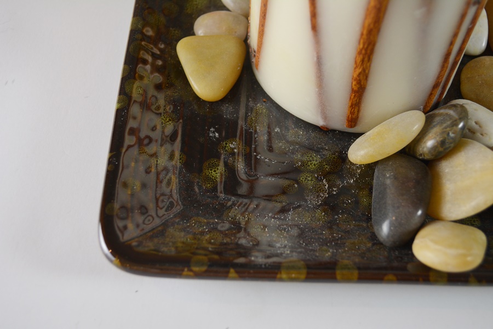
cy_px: 164
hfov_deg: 43.6
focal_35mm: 45
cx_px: 246
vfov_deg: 29.9
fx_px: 616
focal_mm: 30
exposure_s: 1/60
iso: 560
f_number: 4.5
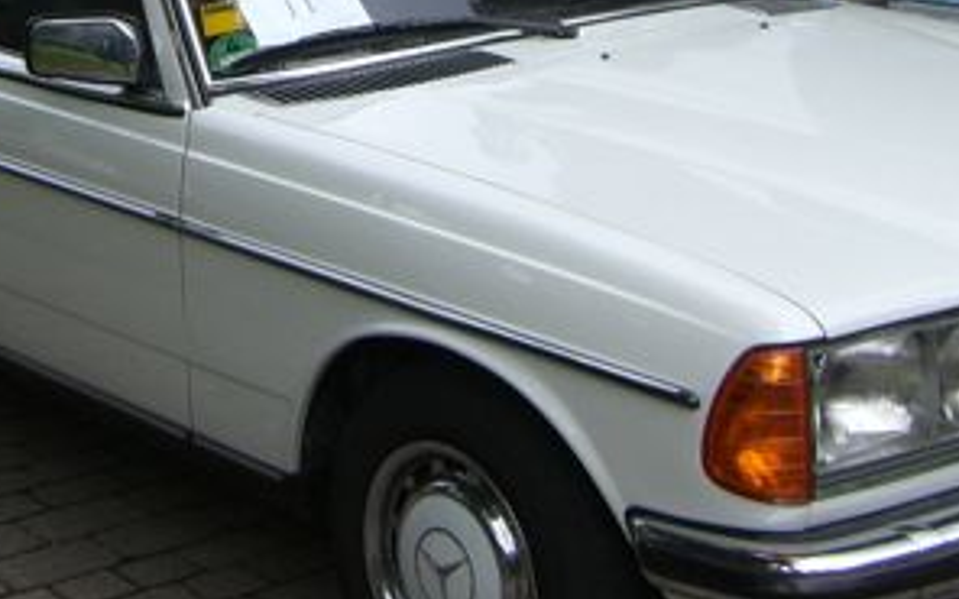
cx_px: 259
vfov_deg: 14.5
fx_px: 2274
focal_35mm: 87
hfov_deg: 23.6
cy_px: -146
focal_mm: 6.2
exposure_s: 1/160
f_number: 2.7
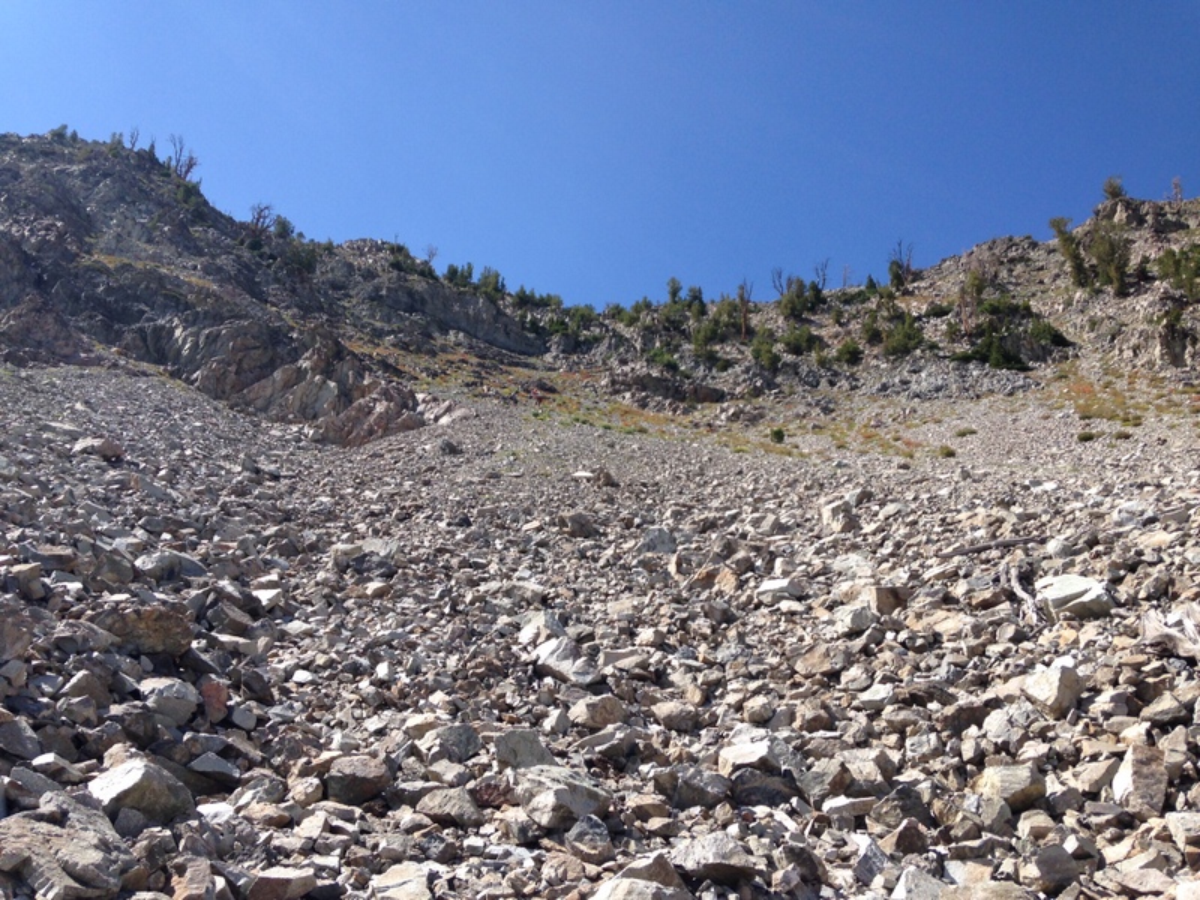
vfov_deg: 42.9
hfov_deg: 55.4
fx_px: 1144
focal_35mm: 33
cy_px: 450
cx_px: 600
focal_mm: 4.12
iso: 50
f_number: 2.4
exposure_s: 1/1290
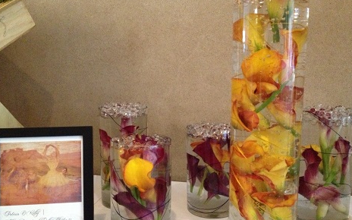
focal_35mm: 38
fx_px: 365
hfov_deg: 51.5
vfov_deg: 33.6
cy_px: 121
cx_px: 176
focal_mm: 4.28
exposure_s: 1/15
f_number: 2.4
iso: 800
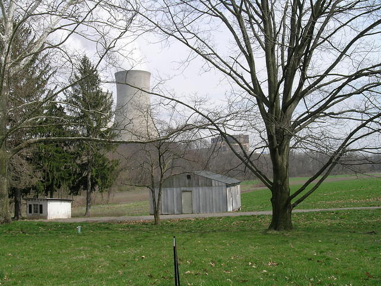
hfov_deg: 44.8
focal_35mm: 42
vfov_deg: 34.3
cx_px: 190
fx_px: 462
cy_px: 143
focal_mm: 8.7
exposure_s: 1/222
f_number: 7.2
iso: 50
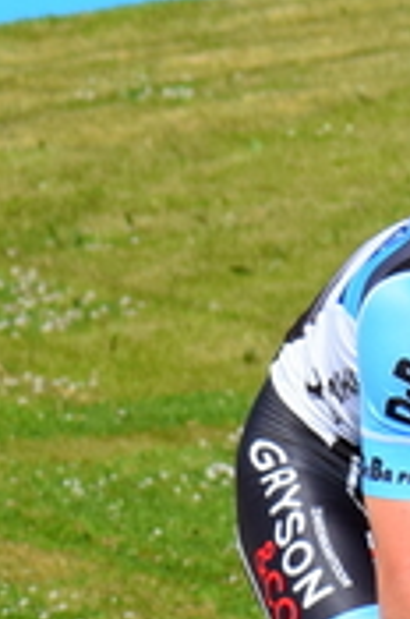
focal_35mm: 371
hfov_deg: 3.7
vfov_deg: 5.5
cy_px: 906
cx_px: 675
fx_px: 6363
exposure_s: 1/2000
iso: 400
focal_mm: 72
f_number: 7.1
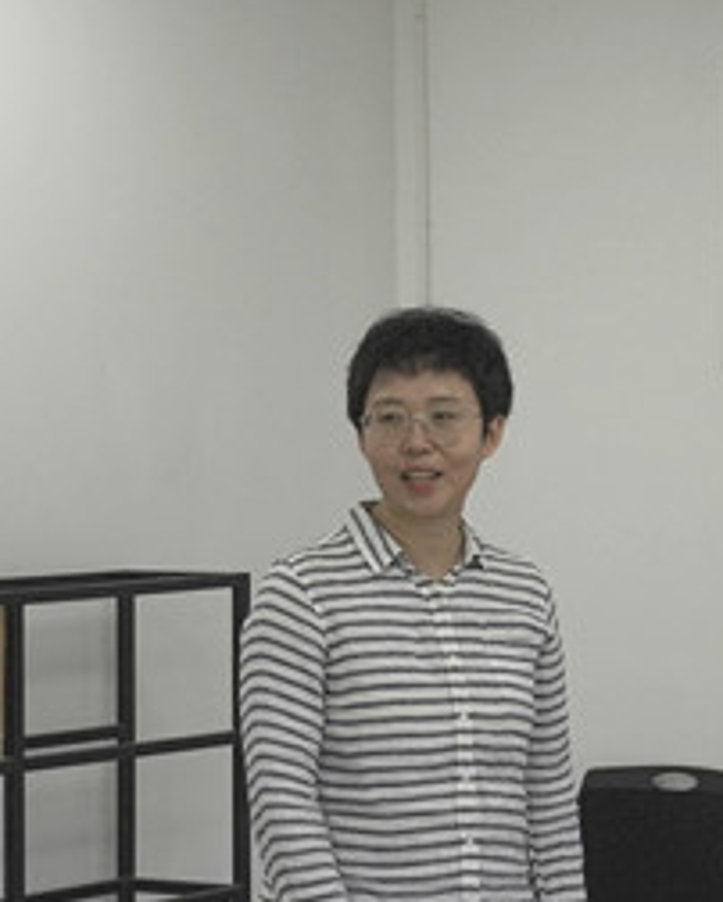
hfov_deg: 9.6
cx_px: 1131
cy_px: 515
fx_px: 4141
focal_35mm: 155
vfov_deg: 12.4
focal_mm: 52
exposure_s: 1/320
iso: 1250
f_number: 6.3
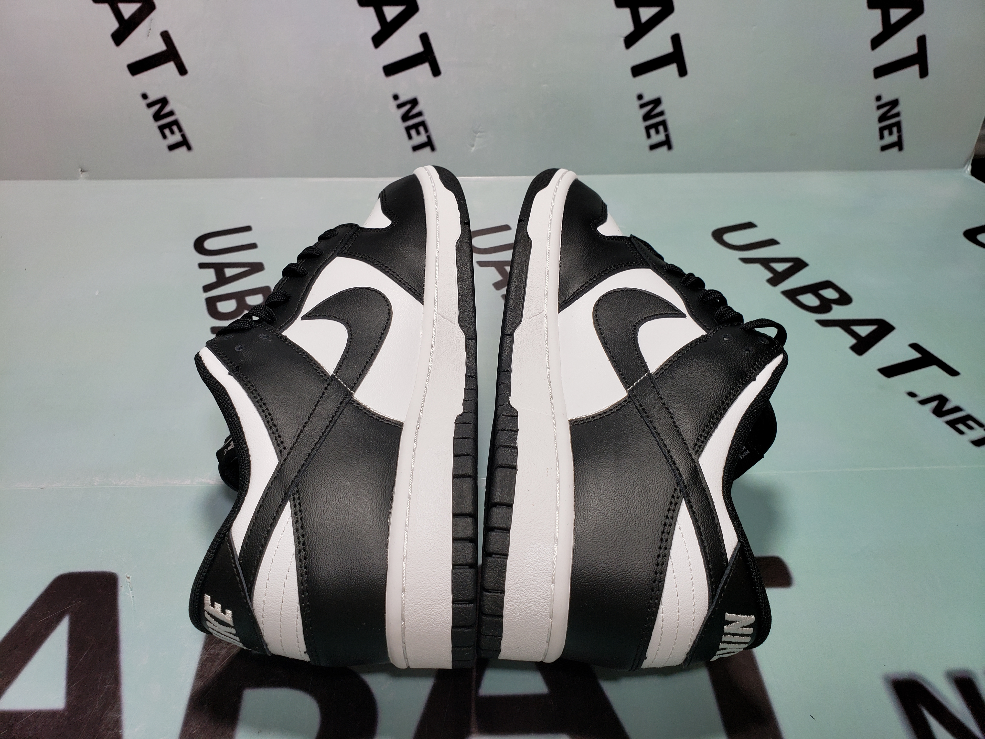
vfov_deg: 53.1
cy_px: 370
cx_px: 492
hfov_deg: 67.3
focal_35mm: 26
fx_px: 740
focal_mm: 4.3
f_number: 2.4
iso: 100
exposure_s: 1/100
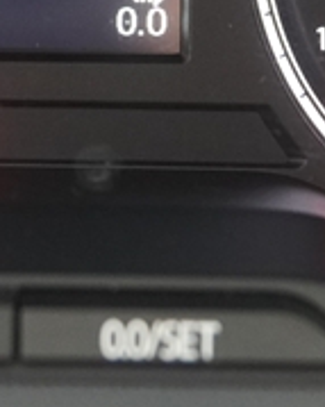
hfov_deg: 9.6
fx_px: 1937
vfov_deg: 11.3
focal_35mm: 161
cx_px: 86
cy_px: -269
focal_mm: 20
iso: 1250
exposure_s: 1/60
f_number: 2.8
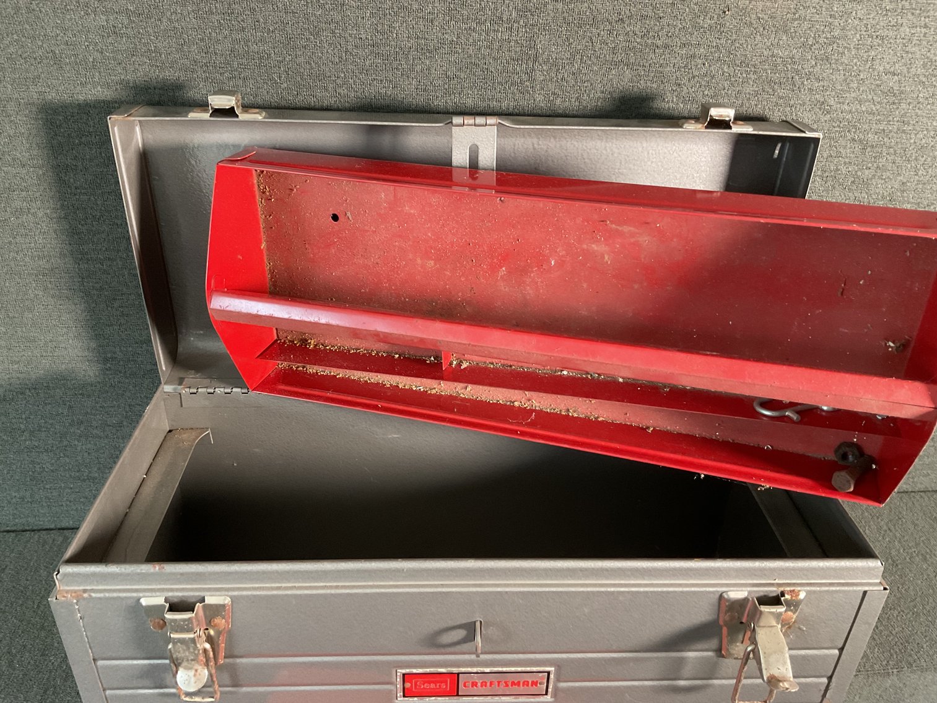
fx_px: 785
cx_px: 468
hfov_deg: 61.7
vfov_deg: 48.2
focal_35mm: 29
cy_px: 352
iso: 250
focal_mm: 3
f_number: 1.8
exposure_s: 1/60
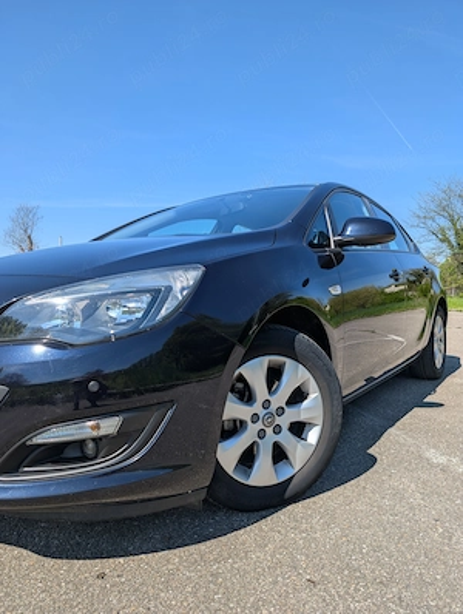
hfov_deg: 57.0
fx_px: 427
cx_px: 232
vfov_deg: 71.5
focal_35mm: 24
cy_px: 307
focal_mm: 6.9
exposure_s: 1/682
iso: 19
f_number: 1.68
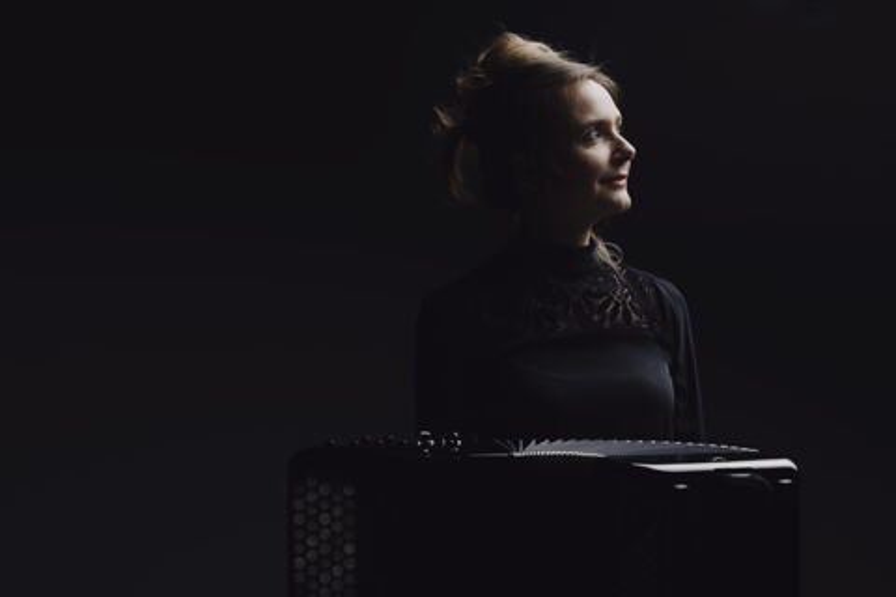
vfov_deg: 10.2
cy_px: 298
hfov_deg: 15.2
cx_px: 448
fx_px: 3360
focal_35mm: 135
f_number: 11
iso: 125
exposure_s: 1/80
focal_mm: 135
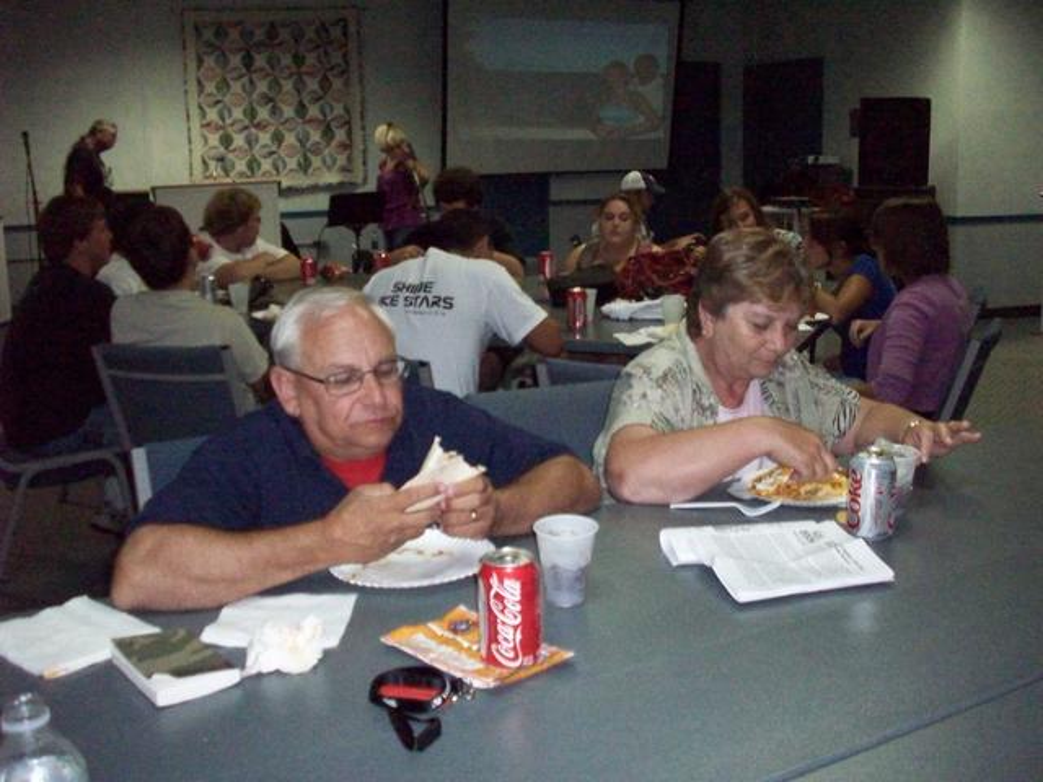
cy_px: 391
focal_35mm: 37
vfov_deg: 38.7
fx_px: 1115
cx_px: 522
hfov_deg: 50.1
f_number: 2.8
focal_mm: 6.2
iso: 800
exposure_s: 1/128
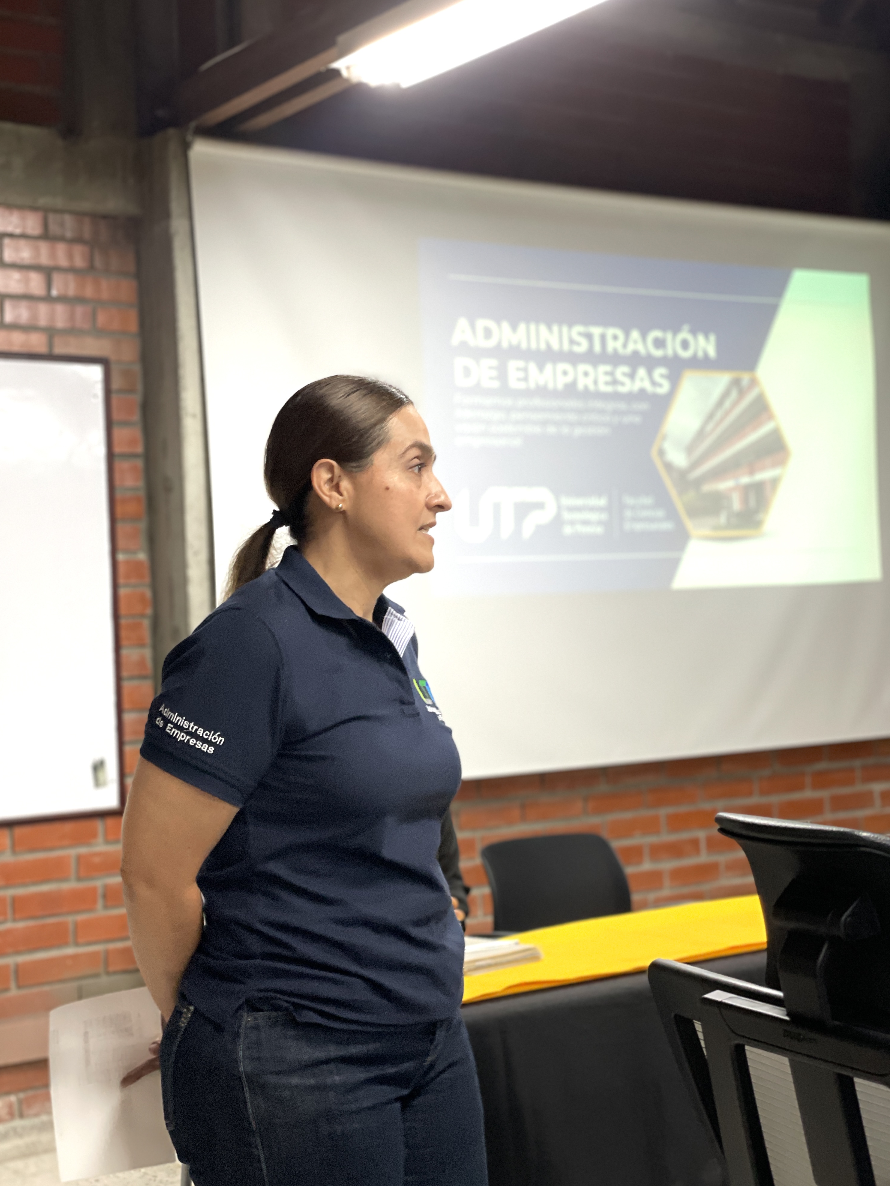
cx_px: 437
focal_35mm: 53
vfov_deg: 36.2
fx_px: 1817
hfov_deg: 27.5
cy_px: 585
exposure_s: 1/40
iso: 125
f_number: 2
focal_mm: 6
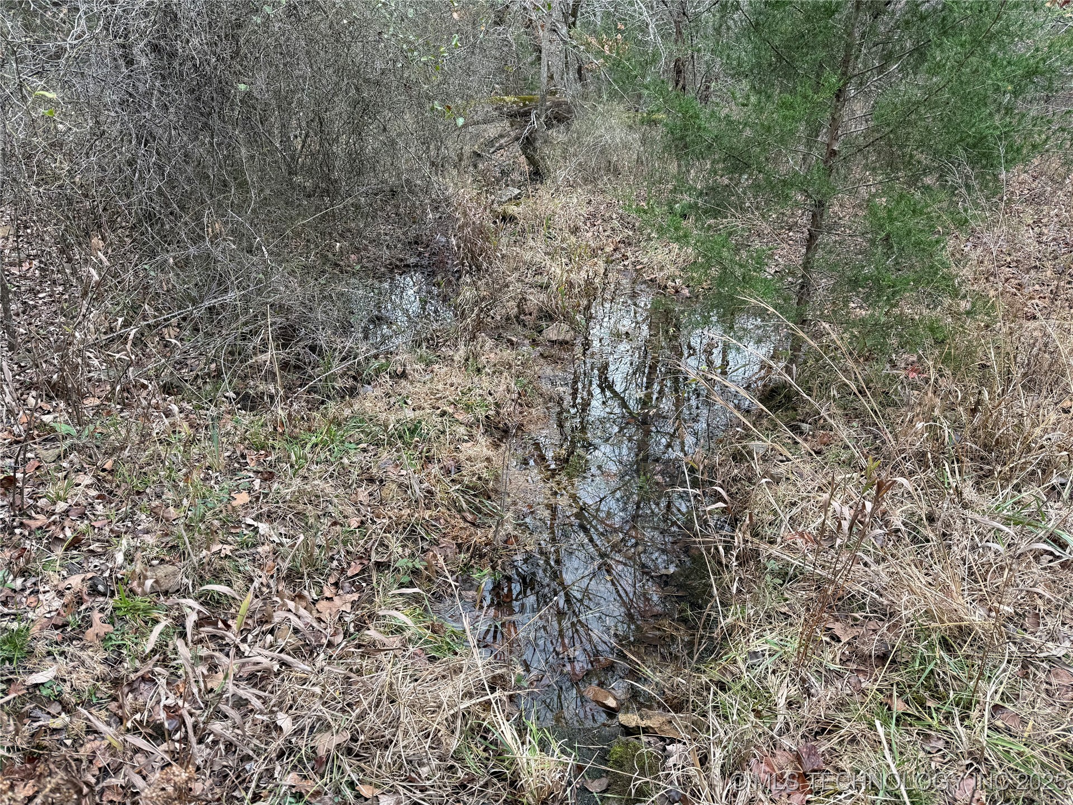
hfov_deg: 71.6
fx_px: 744
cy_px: 402
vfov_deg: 56.8
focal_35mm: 24
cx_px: 536
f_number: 1.78
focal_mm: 6.76
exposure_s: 1/286
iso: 64
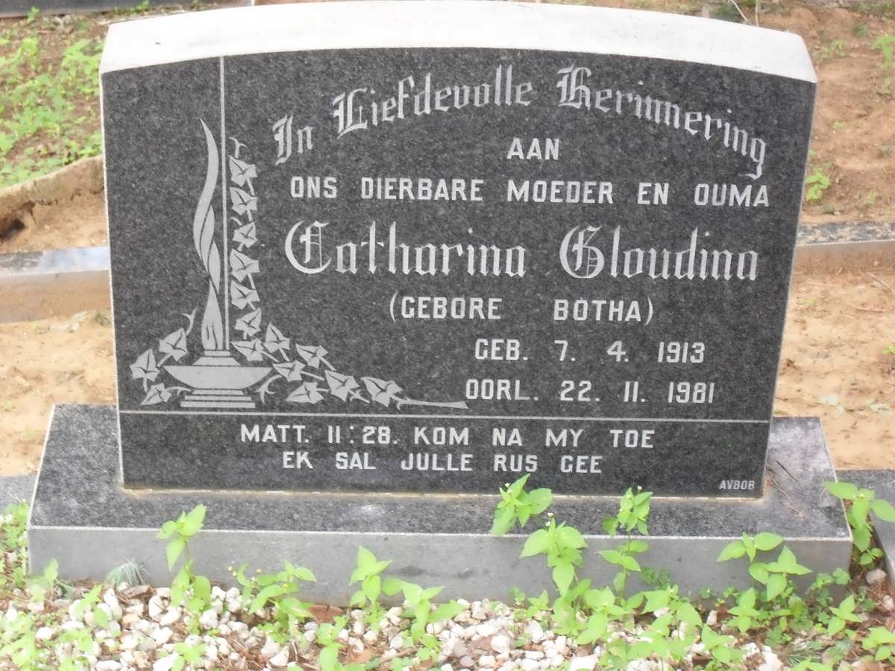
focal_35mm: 89
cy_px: 336
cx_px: 448
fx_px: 2301
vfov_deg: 16.6
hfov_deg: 22.0
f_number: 5.5
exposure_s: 1/60
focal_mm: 15.7
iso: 240
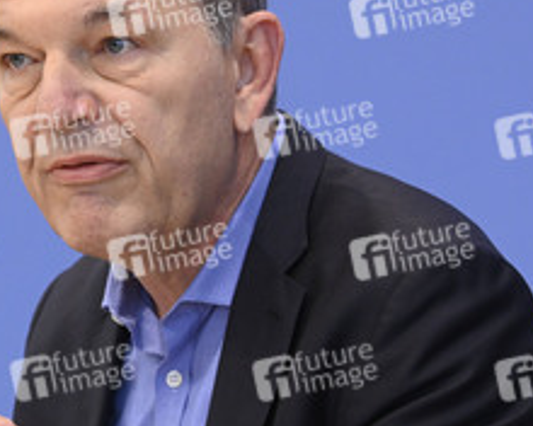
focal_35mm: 288
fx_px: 4543
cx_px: 105
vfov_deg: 5.4
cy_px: 191
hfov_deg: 6.7
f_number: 6.3
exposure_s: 1/400
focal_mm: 150
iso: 4000
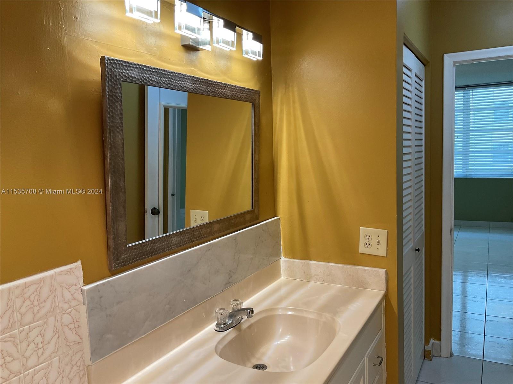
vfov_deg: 48.2
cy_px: 192
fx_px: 430
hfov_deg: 61.7
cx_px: 256
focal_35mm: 29
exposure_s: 1/120
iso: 64
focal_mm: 3
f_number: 1.8
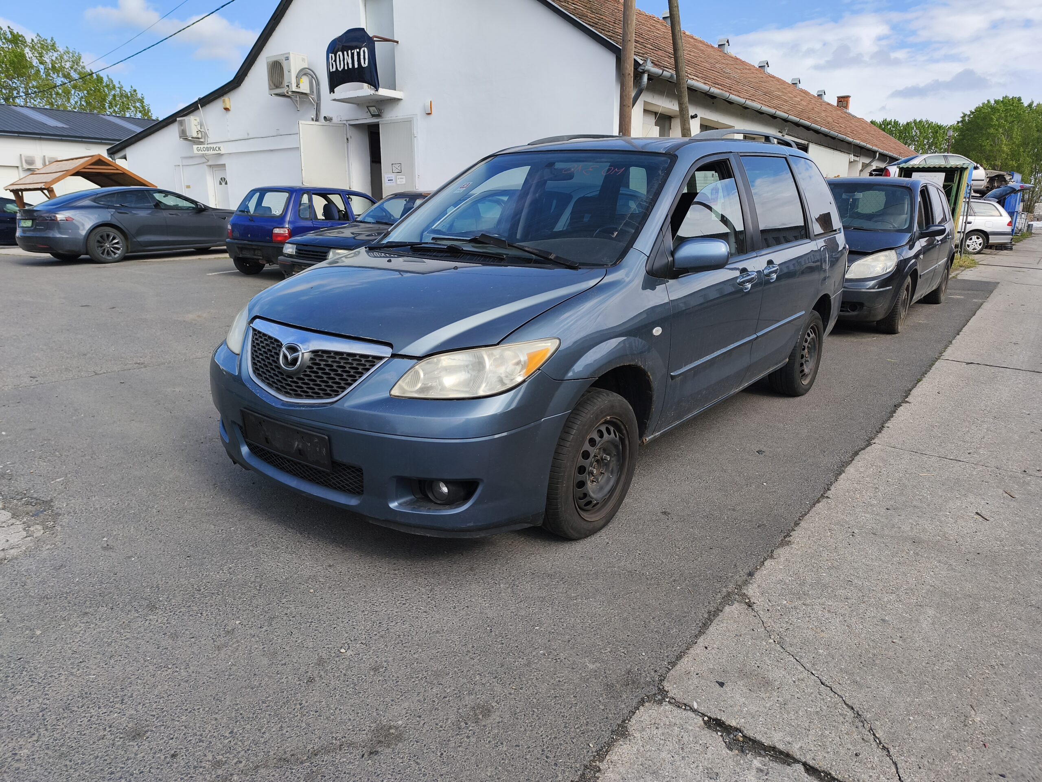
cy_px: 391
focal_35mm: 23
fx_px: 692
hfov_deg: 73.9
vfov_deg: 58.9
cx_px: 521
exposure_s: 1/841
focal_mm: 6.14
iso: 50
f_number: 1.65
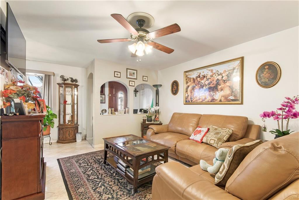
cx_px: 150
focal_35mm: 16
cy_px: 100
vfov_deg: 73.8
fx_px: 133
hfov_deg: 96.7
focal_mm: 16
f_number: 16
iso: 500
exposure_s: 10
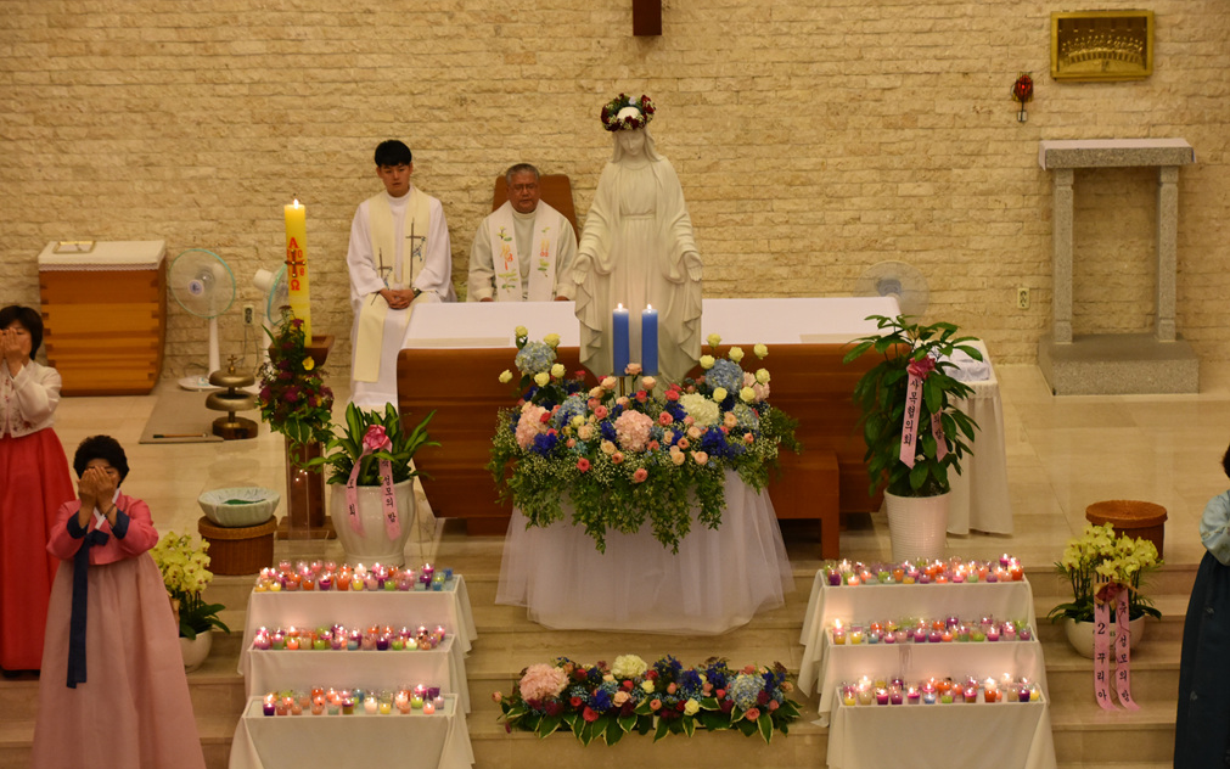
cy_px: 411
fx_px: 3621
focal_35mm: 108
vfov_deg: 12.1
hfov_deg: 19.3
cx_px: 611
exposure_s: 1/60
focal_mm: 70
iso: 1600
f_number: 5
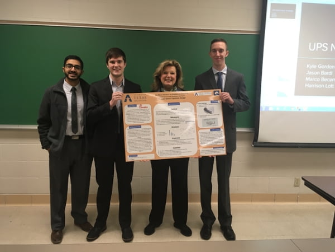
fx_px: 281
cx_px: 168
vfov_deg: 48.2
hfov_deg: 61.7
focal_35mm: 29
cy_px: 126
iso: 64
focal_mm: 4.15
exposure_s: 1/30
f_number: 2.2
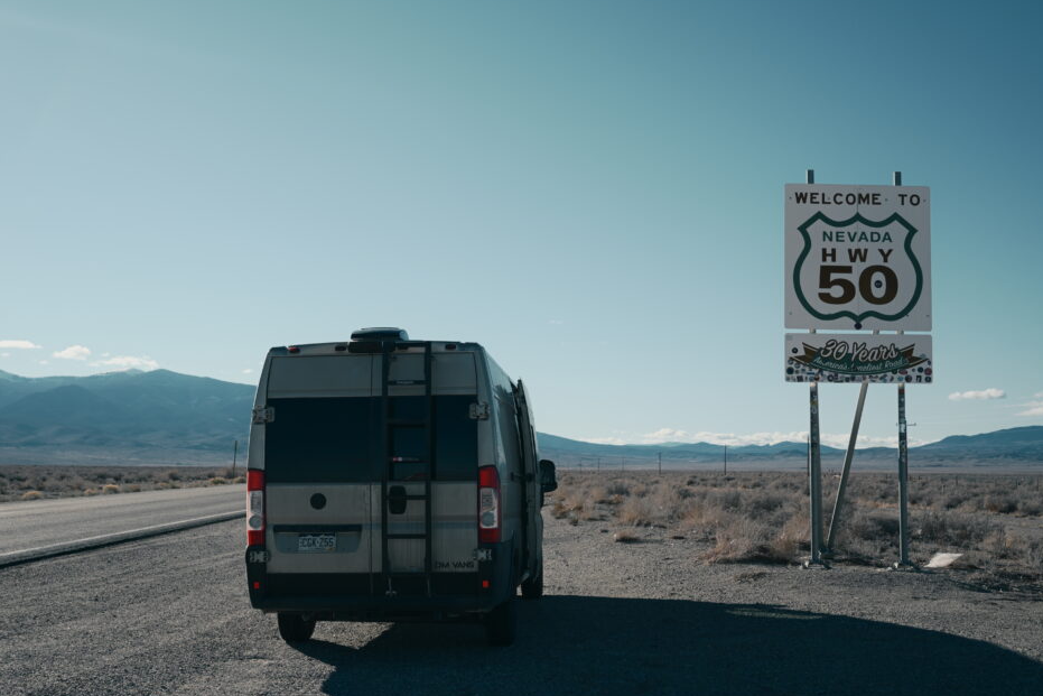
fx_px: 1275
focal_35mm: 44
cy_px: 366
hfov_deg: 44.5
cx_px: 483
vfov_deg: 30.5
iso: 100
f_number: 8
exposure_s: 1/400
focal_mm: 40
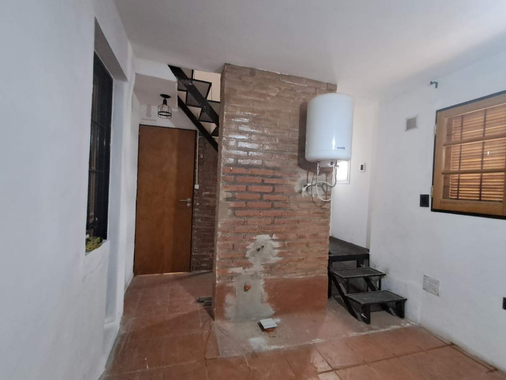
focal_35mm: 16
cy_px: 190
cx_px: 253
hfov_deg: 94.5
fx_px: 234
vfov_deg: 78.1
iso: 500
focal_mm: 1.64
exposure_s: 1/20
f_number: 2.2
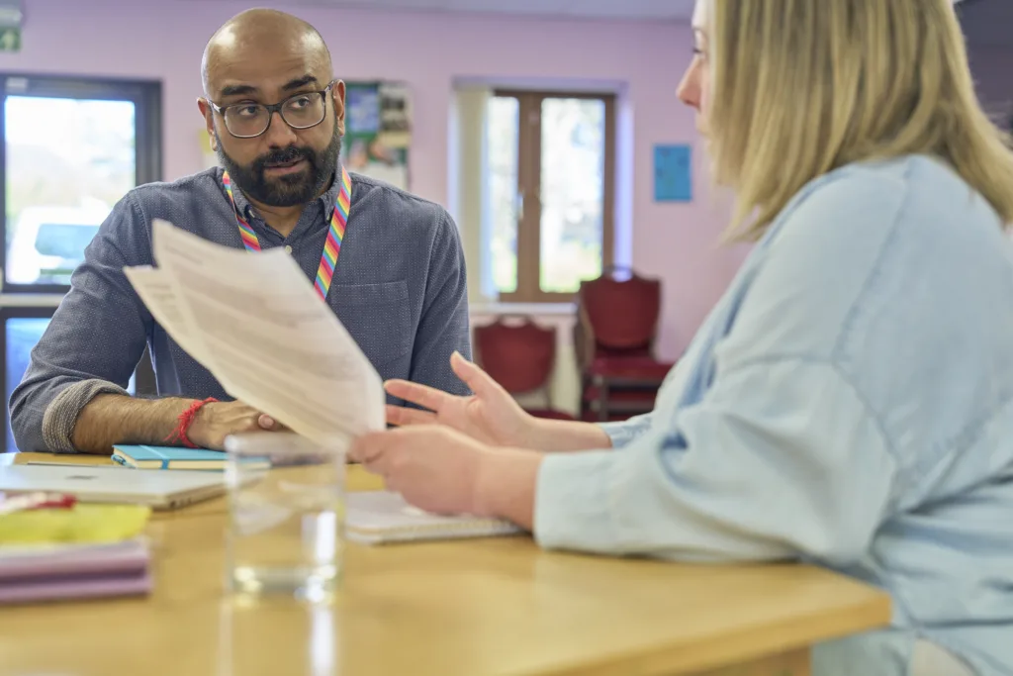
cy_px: 338
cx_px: 506
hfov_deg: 36.9
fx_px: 1520
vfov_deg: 25.1
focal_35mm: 54
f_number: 2.8
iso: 400
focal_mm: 54
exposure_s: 1/200
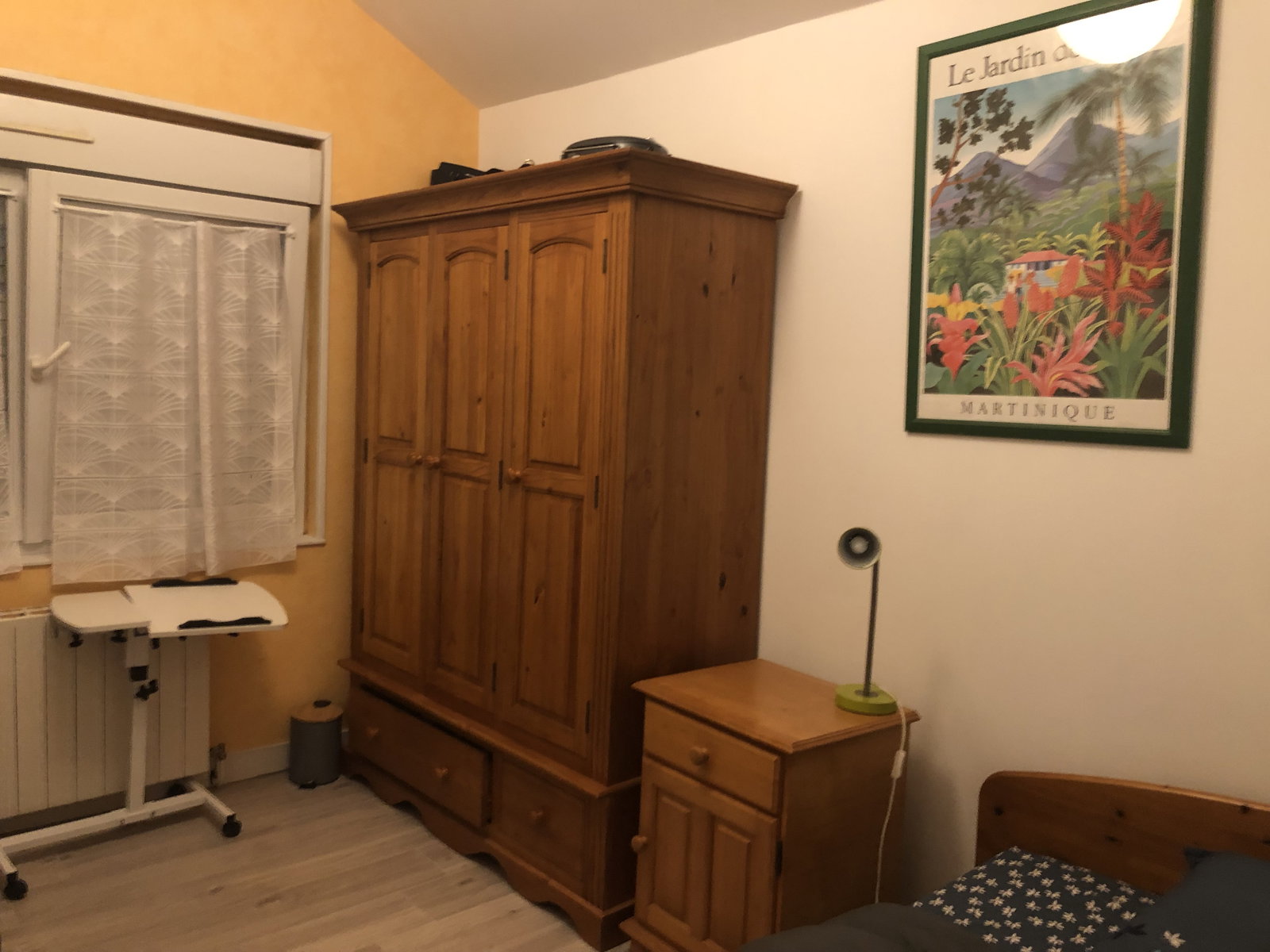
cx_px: 635
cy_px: 476
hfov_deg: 63.4
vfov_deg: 49.7
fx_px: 1027
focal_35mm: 28
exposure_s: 1/13
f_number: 1.8
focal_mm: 3.99
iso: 100
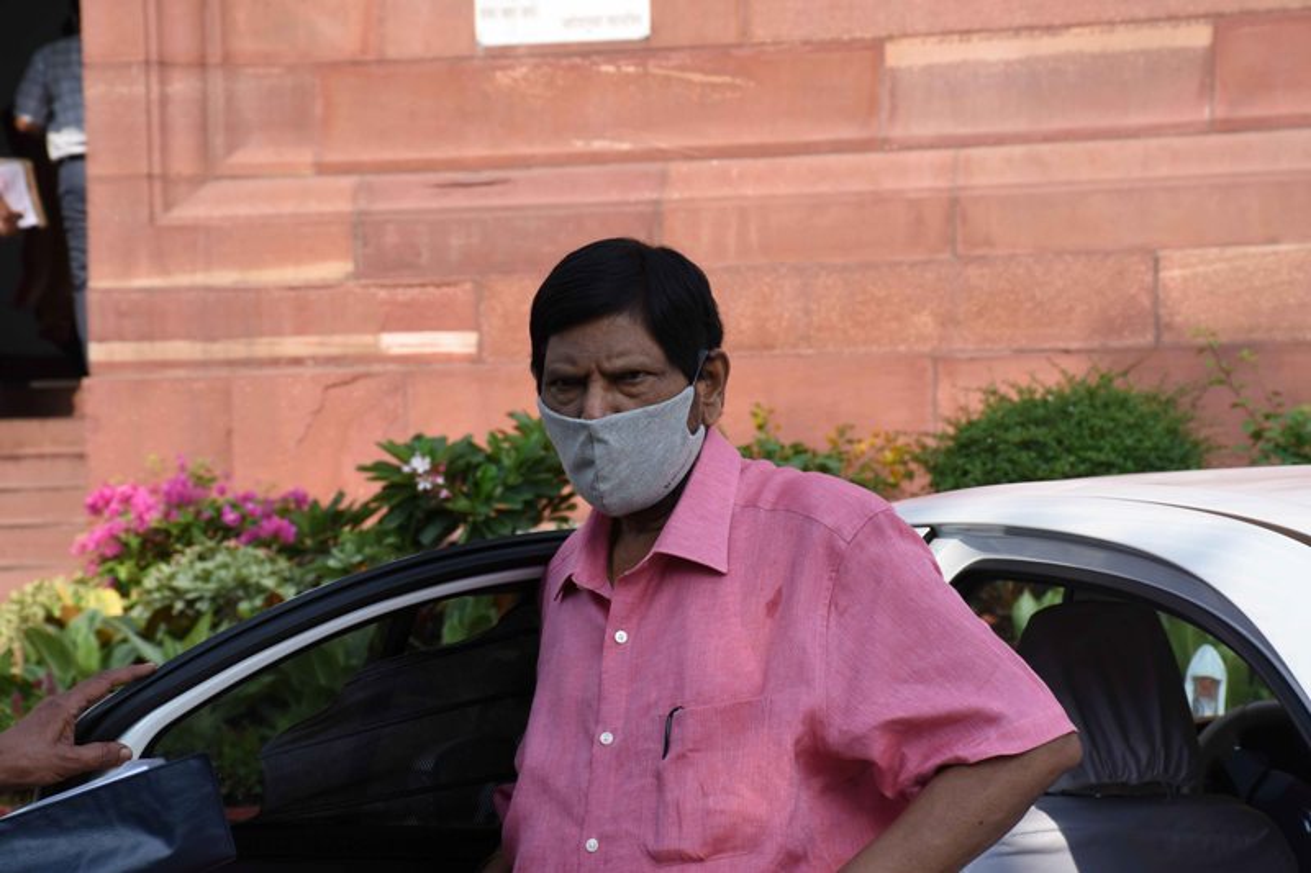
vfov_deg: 13.0
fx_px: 3823
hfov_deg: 19.5
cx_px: 656
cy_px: 436
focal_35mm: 105
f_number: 9
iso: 400
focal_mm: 70
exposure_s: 1/640
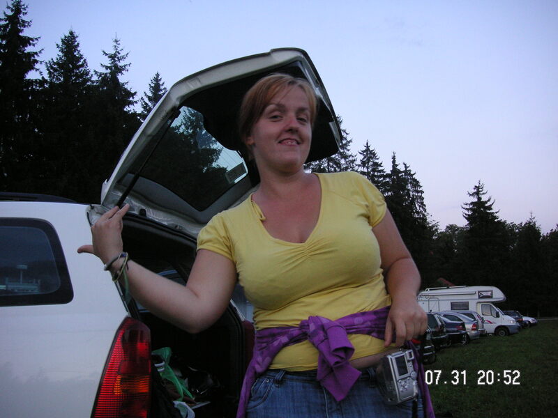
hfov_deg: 50.1
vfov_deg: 38.7
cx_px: 279
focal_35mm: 37
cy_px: 209
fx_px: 596
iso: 80
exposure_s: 1/45
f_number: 2.8
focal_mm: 6.1
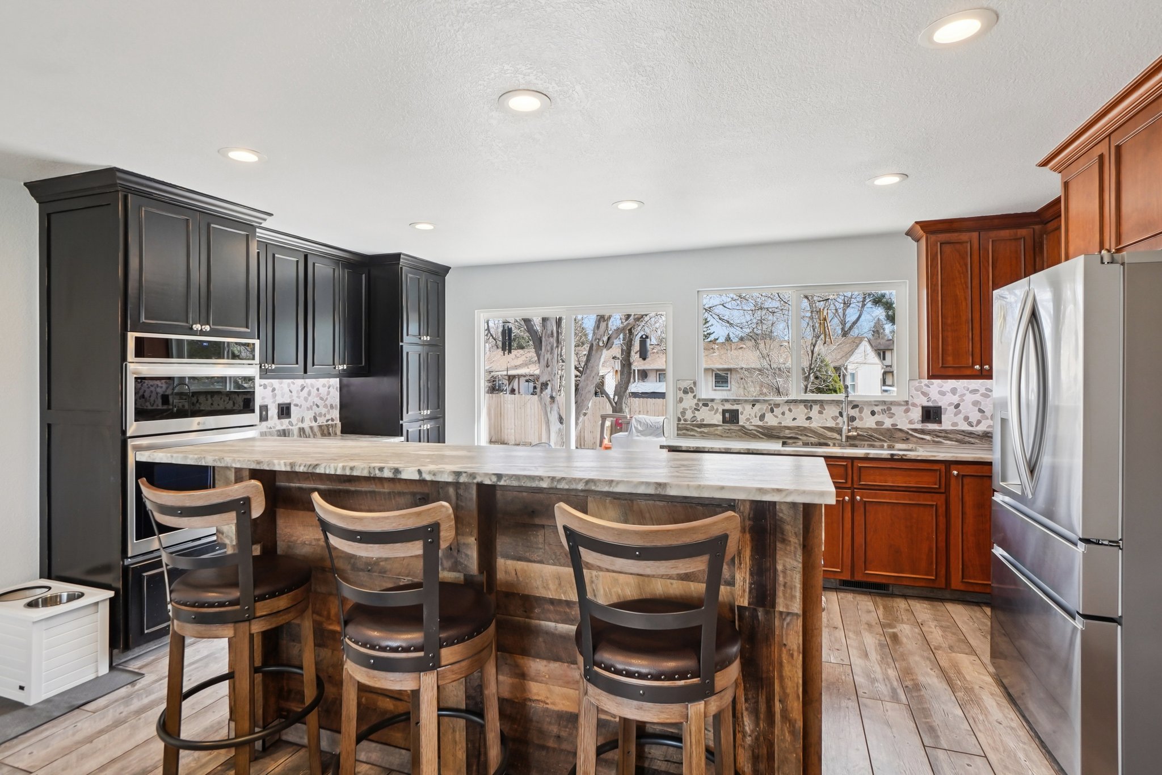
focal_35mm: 18
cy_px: 388
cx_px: 581
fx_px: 581
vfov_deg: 67.4
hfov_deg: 90.0
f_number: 8
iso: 320
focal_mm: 12
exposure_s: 1/30
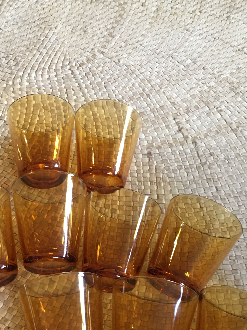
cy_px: 225
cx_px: 90
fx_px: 476
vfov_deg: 37.7
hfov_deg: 29.0
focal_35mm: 50
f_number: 2.2
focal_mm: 4.15
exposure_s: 1/33
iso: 160
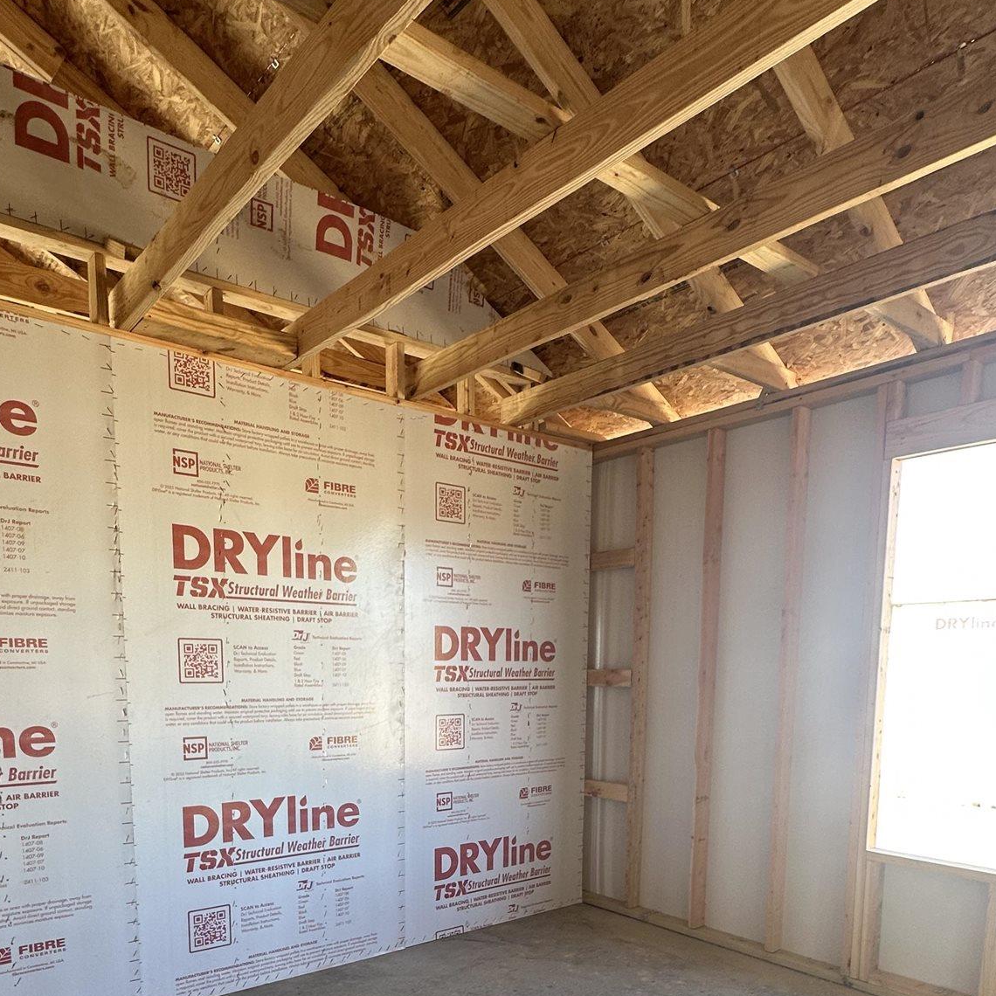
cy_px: 770
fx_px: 814
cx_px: 453
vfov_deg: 58.9
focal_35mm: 25
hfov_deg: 62.8
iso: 80
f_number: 2.2
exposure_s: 1/99
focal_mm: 2.22
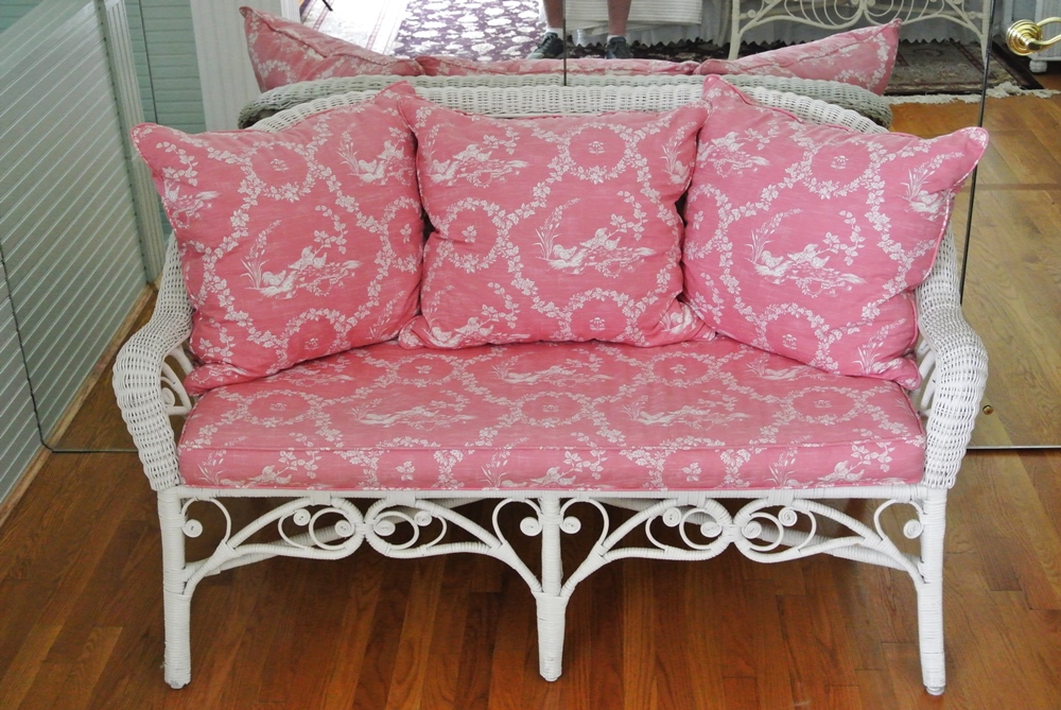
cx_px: 530
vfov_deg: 27.6
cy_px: 355
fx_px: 1446
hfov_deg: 40.3
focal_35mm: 49
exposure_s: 1/30
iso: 2000
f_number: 4.5
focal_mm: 18.2
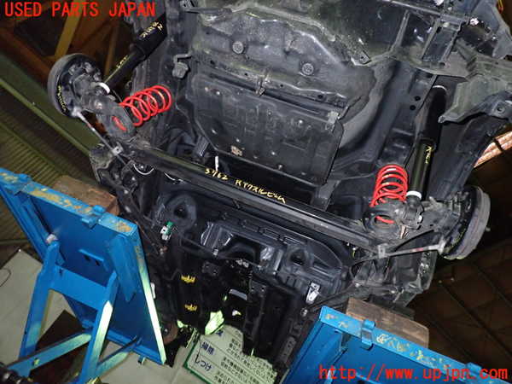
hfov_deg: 69.4
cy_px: 192
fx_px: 370
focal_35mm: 25
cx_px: 256
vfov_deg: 54.9
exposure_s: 1/30
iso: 1000
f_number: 5.6
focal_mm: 4.5
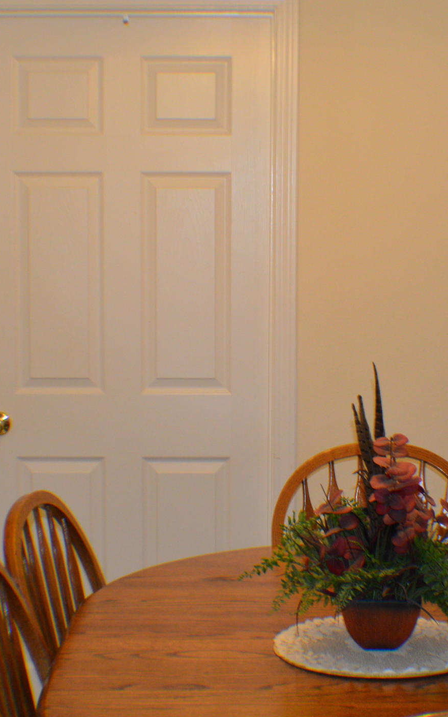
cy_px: 363
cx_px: 349
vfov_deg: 22.8
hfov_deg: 14.3
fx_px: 1778
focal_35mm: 91
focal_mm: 28
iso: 720
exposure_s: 1/60
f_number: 4.5
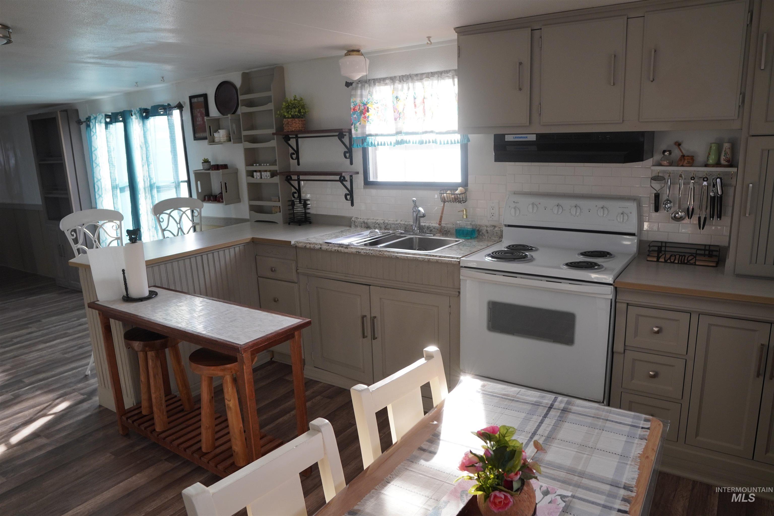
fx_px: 516
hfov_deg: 73.7
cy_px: 258
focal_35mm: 24
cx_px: 387
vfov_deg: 53.1
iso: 320
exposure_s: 1/60
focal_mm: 16
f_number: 4
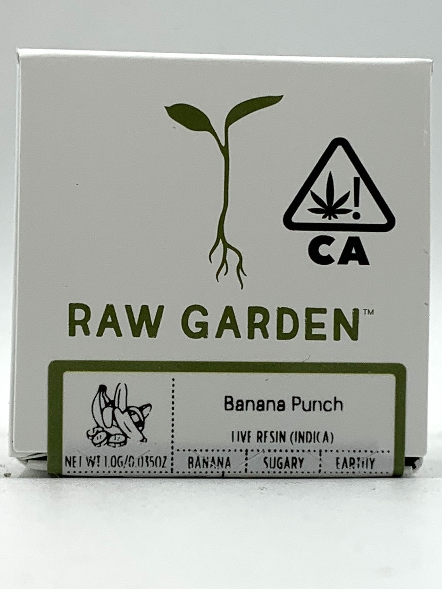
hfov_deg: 53.1
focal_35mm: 26
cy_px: 294
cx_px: 221
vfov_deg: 67.3
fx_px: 443
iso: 25
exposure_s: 1/656
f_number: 1.8
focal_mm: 4.25
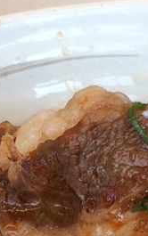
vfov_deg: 14.4
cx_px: 145
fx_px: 896
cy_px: 301
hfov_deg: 9.4
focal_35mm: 139
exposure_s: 1/177
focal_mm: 4.15
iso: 32
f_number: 2.2
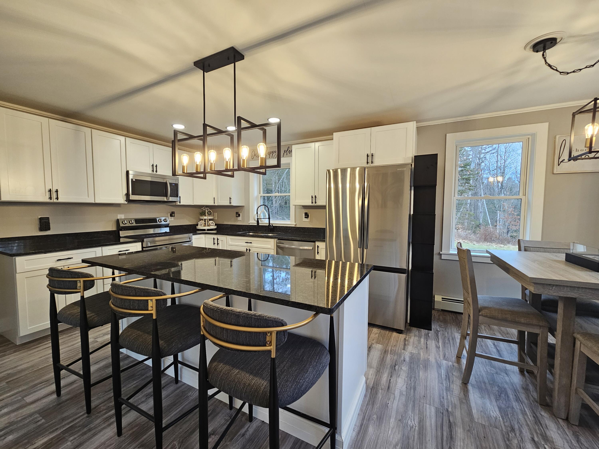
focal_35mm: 13
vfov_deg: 89.9
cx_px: 300
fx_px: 225
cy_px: 224
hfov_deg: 106.2
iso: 100
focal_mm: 2.2
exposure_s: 1/60
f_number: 2.2
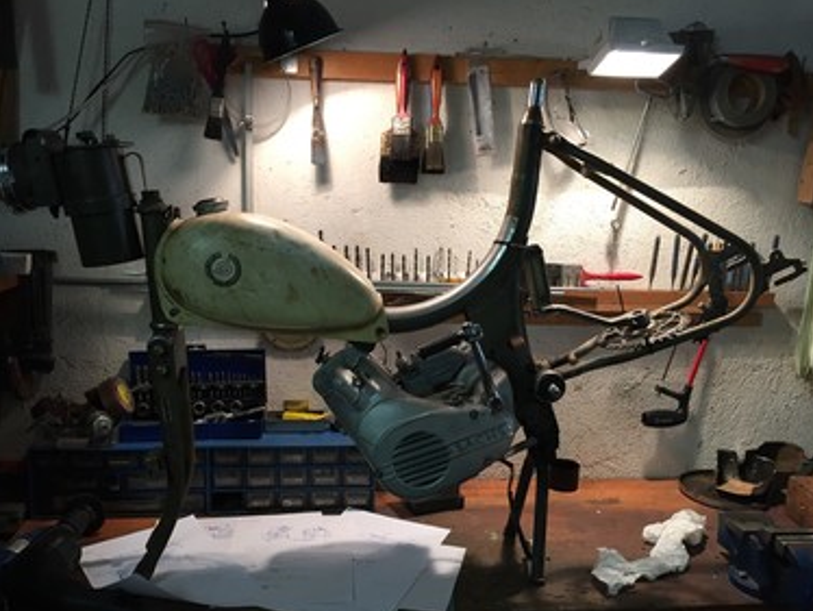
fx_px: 729
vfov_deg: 45.5
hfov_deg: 58.3
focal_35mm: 31
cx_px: 398
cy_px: 317
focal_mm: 4.15
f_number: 2.2
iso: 64
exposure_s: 1/33
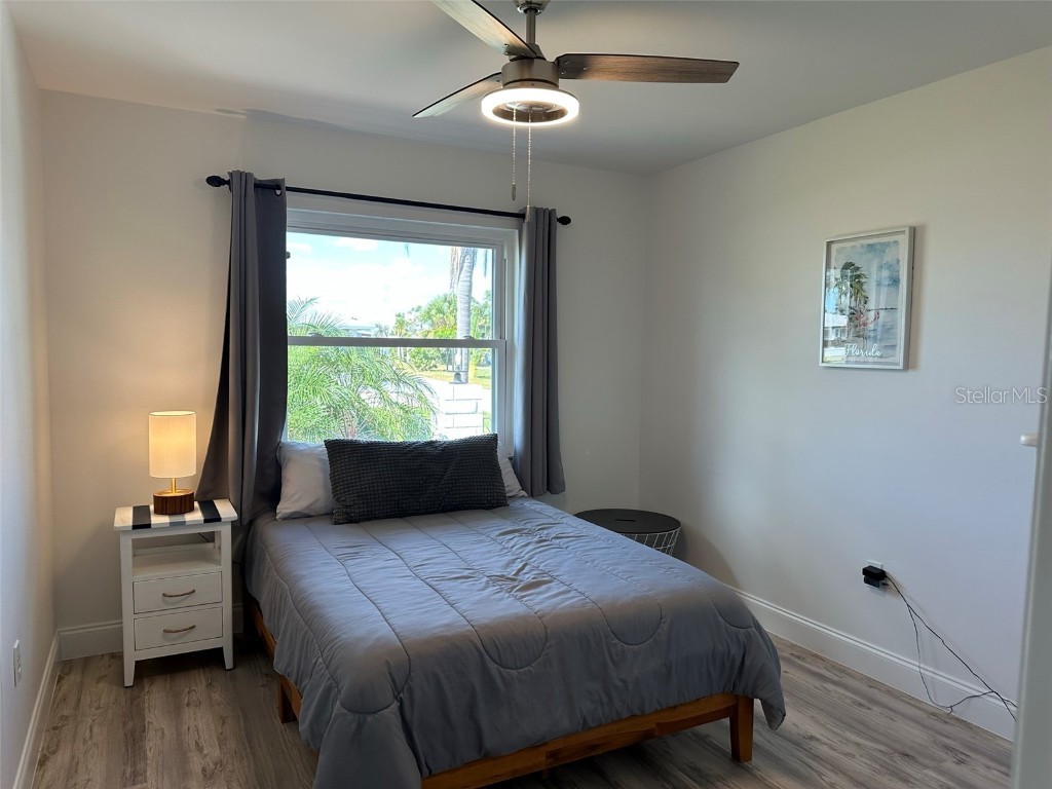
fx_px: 729
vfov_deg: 56.8
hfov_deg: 71.6
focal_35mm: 24
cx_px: 526
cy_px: 394
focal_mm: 6.86
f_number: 1.78
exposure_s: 1/157
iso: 100
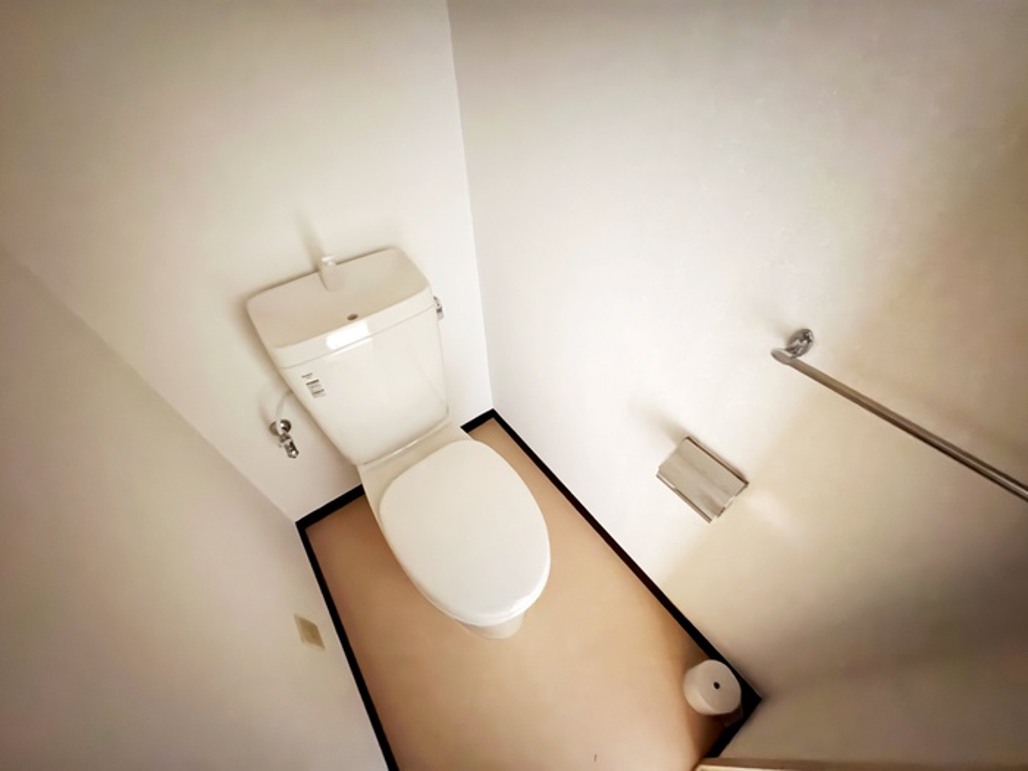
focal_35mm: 14
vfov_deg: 85.7
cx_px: 514
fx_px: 416
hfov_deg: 102.1
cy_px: 386
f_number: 2.2
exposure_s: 1/4
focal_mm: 2.22
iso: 2500
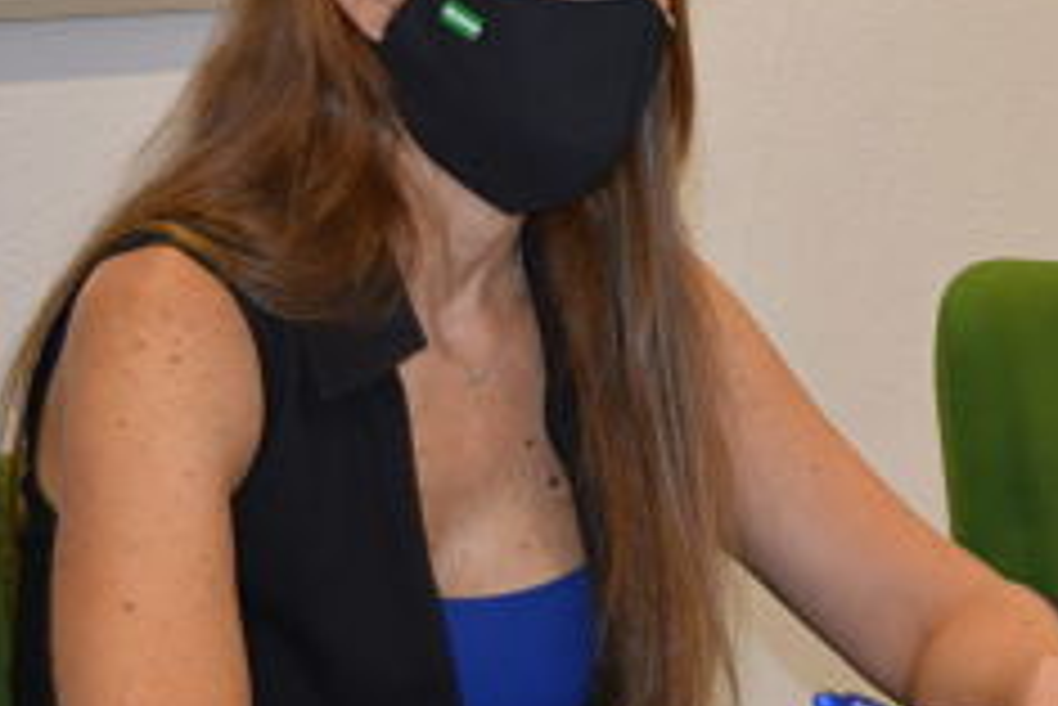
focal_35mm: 148
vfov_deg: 9.2
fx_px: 4364
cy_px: 0
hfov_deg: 13.6
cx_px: 1132
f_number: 4.5
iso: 400
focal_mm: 35
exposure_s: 1/60
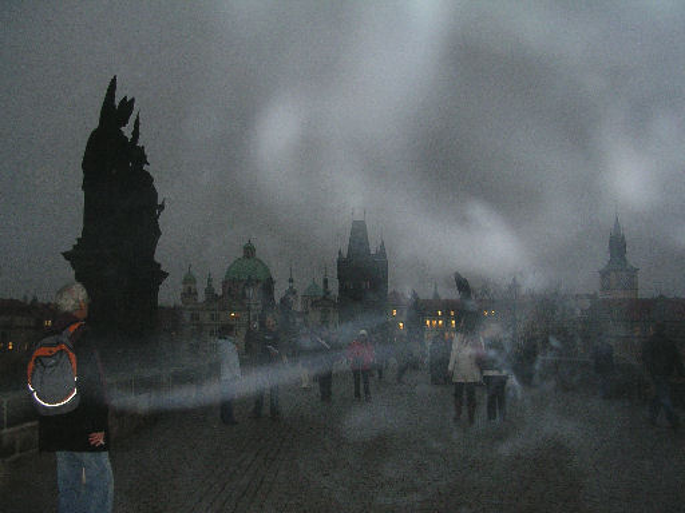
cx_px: 342
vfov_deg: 37.7
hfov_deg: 49.0
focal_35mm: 38
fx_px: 752
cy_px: 256
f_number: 2.8
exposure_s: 1/60.1
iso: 129
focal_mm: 5.8
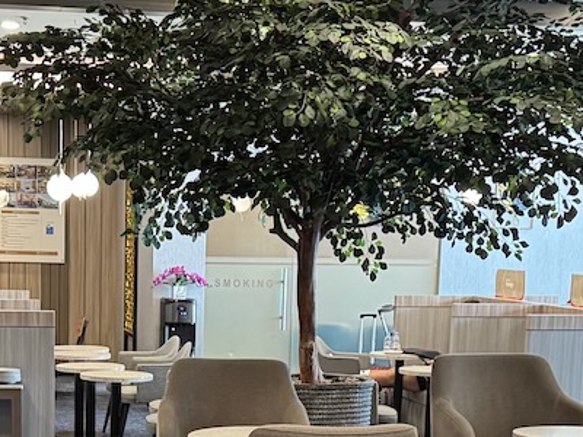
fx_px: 1516
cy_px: 484
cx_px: 181
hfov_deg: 21.7
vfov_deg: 15.9
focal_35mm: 90
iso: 400
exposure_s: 1/50
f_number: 1.78
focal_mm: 6.76
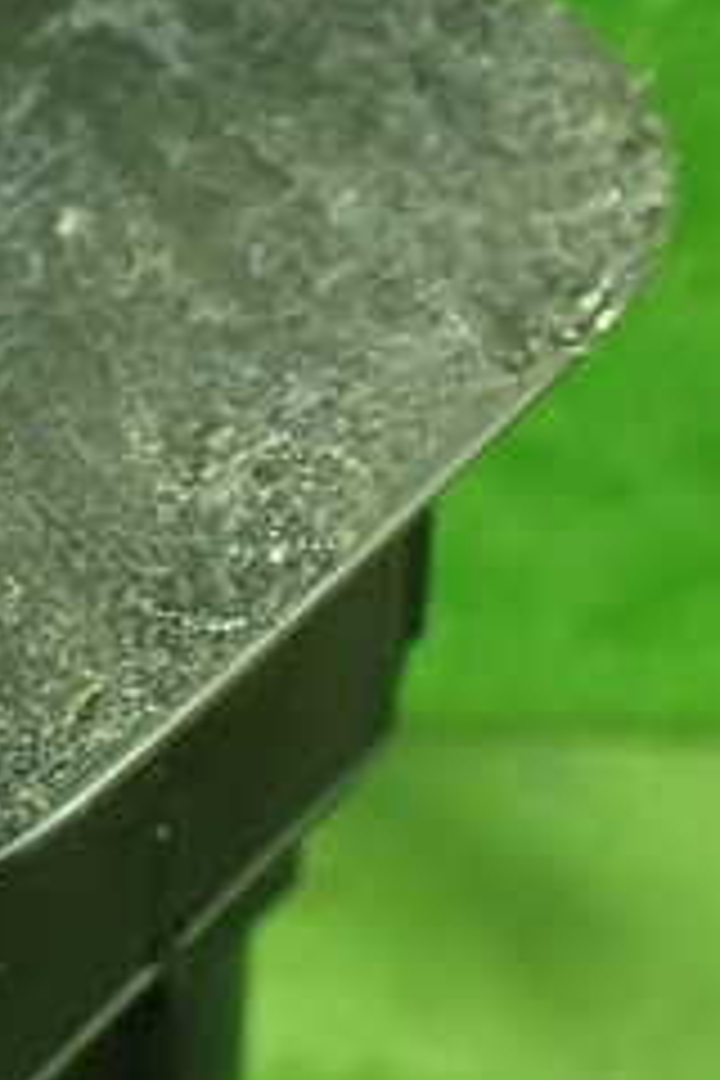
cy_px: 356
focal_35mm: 78
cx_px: -400
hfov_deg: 15.9
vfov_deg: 25.8
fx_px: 2340
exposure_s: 1/30
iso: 1600
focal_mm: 5.4
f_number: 2.3
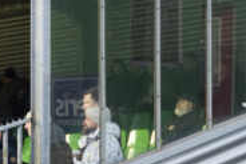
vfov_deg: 6.5
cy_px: 163
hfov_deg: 9.6
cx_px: 245
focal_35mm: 212
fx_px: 1450
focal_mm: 50
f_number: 2.8
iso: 800
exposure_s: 1/30
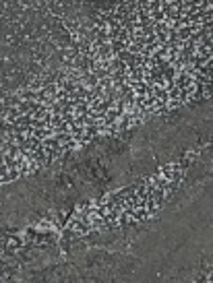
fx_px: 934
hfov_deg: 10.4
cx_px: 575
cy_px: -357
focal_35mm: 114
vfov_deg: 13.5
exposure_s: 1/1043
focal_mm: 1.57
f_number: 1.8
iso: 32
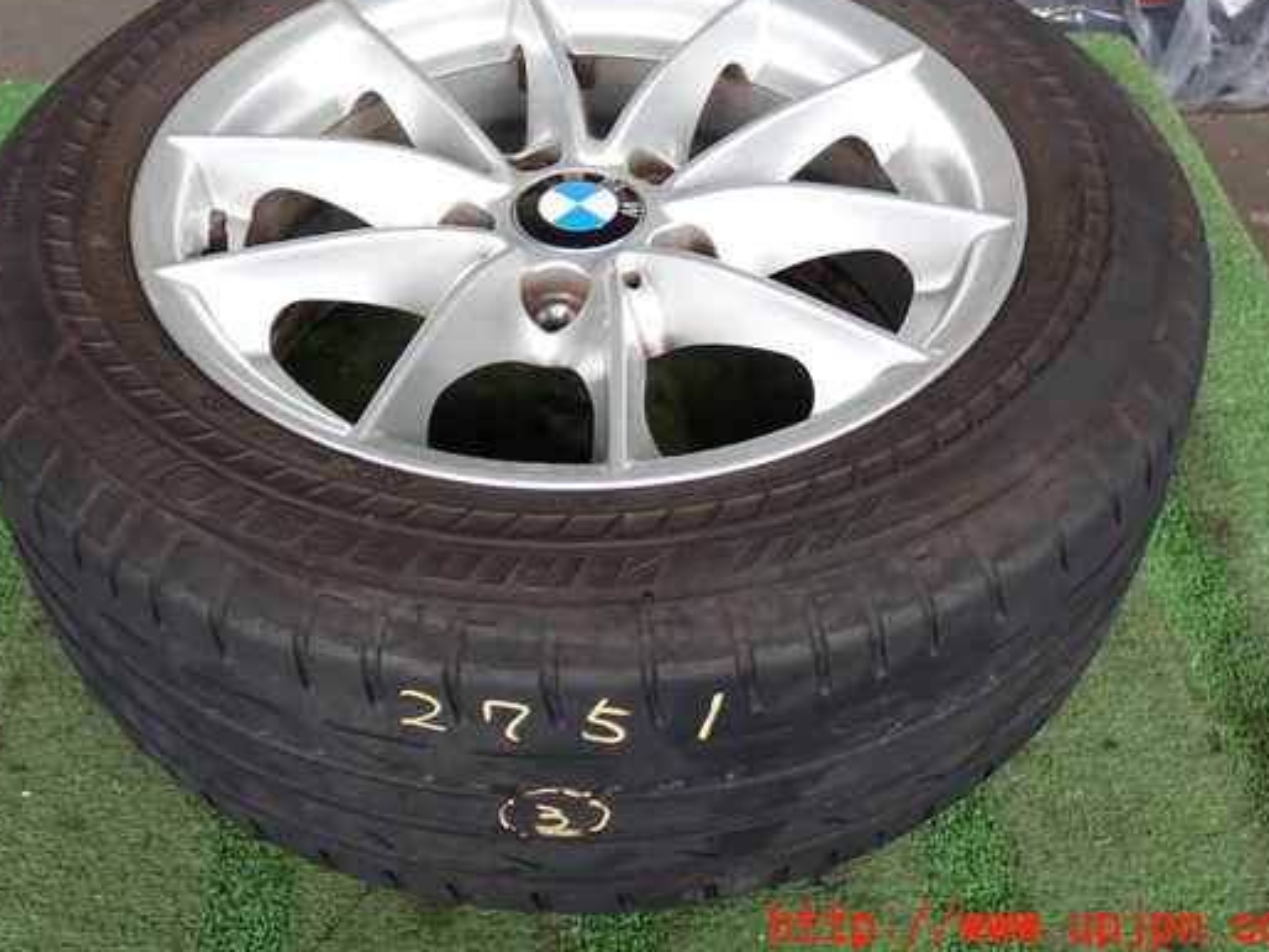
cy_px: 402
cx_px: 585
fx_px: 1540
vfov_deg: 34.3
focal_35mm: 42
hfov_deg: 44.7
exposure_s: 1/60
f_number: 2.5
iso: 200
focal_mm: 6.37
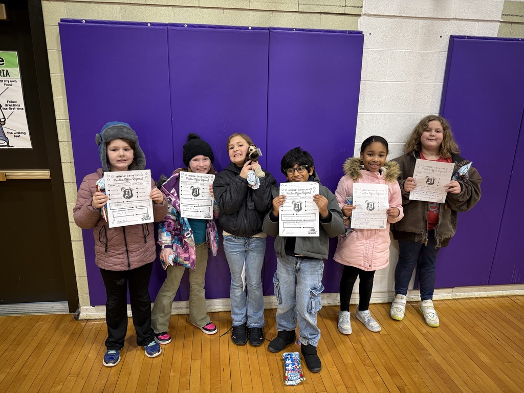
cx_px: 262
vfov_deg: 56.8
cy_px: 196
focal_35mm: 24
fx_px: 363
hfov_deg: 71.6
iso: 250
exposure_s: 1/60
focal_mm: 6.76
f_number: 1.78
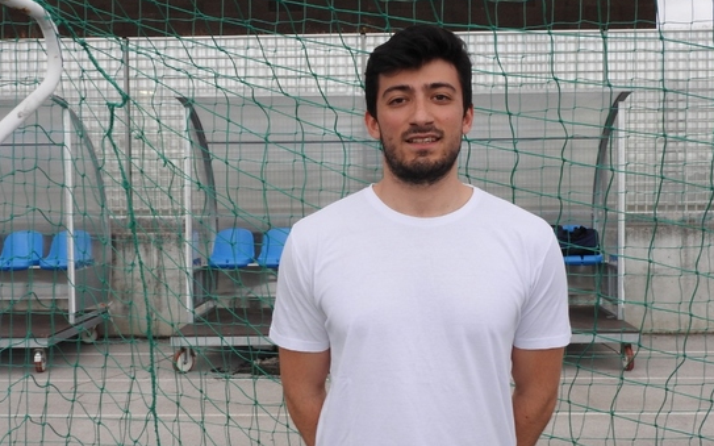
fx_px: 798
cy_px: 226
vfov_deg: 31.2
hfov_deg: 48.2
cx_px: 387
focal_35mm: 41
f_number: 7.6
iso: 180
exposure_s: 1/30
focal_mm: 6.3
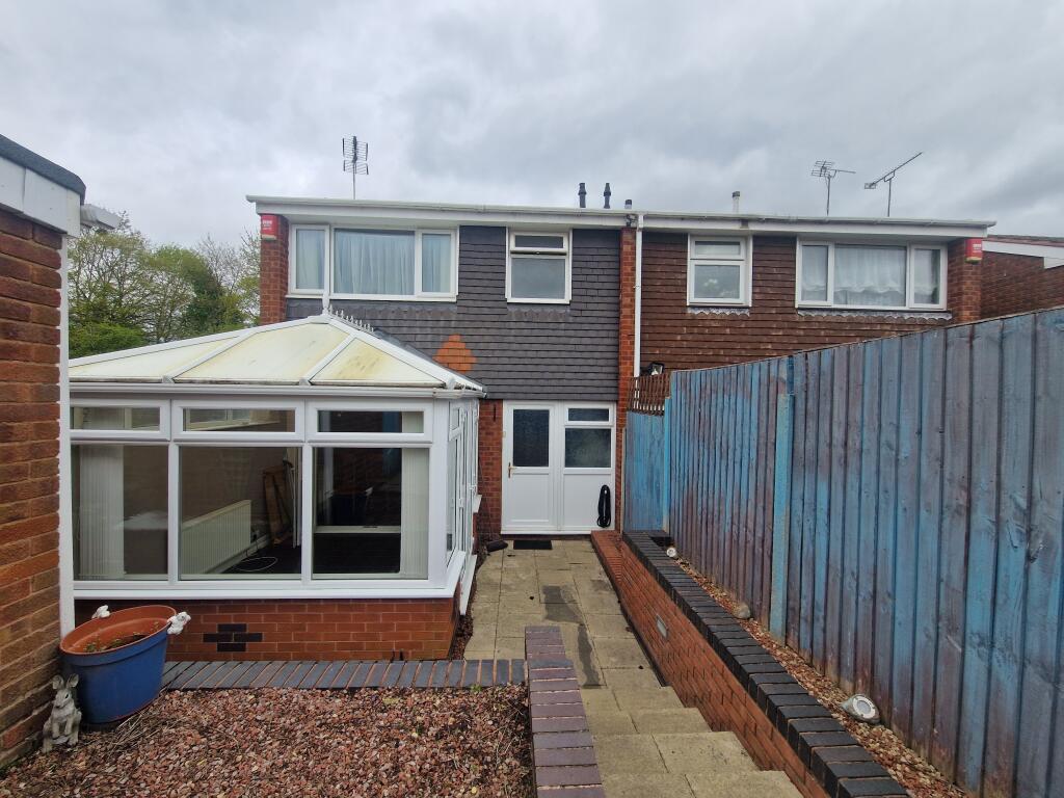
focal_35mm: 13
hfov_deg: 106.2
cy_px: 399
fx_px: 400
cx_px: 532
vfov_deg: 89.9
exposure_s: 1/1220
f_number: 2.2
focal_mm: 2.2
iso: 50
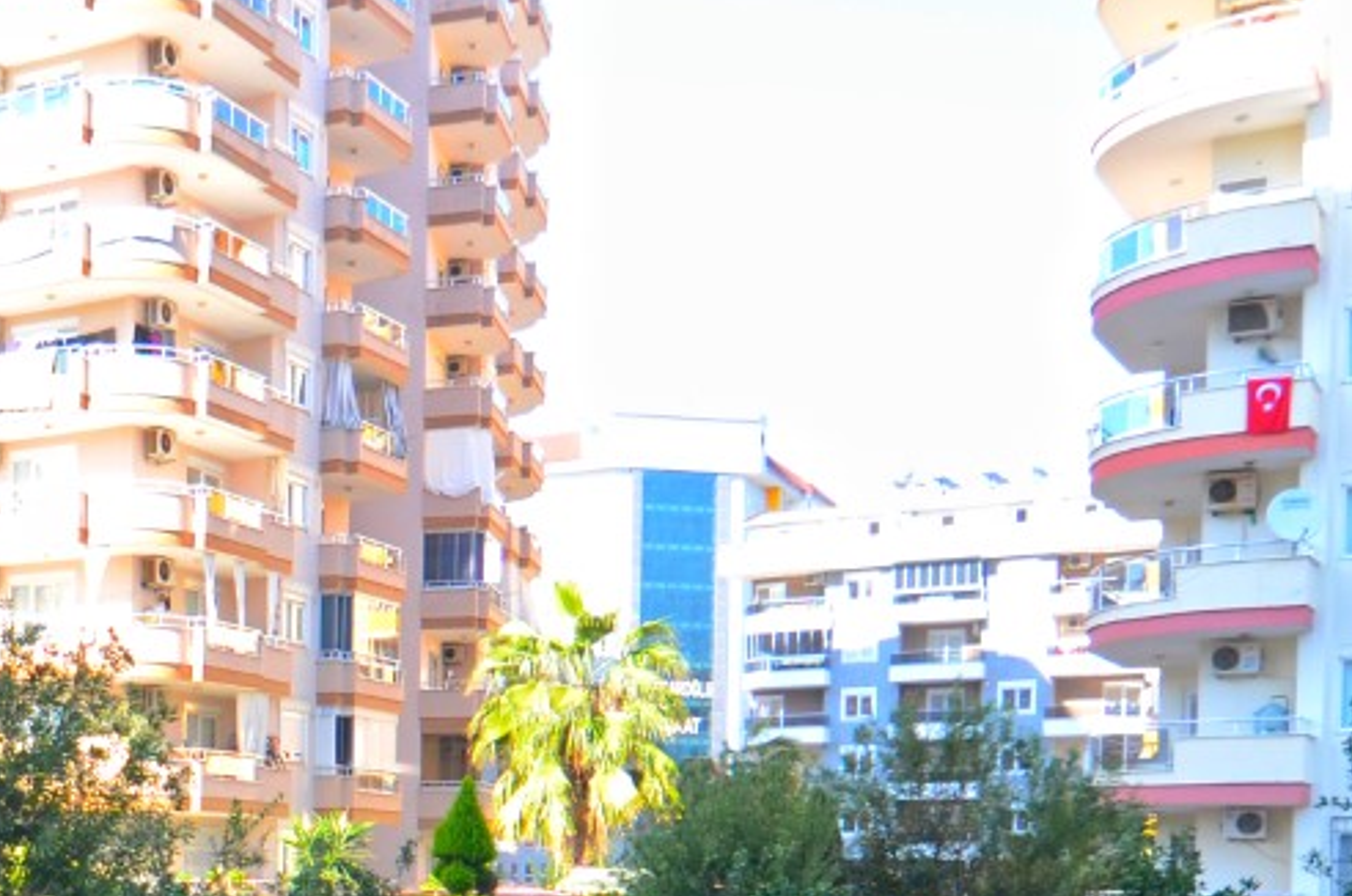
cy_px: 923
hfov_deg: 33.0
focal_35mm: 55
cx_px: -45
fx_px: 2049
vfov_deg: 23.5
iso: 400
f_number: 2.8
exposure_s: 1/320
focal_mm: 11
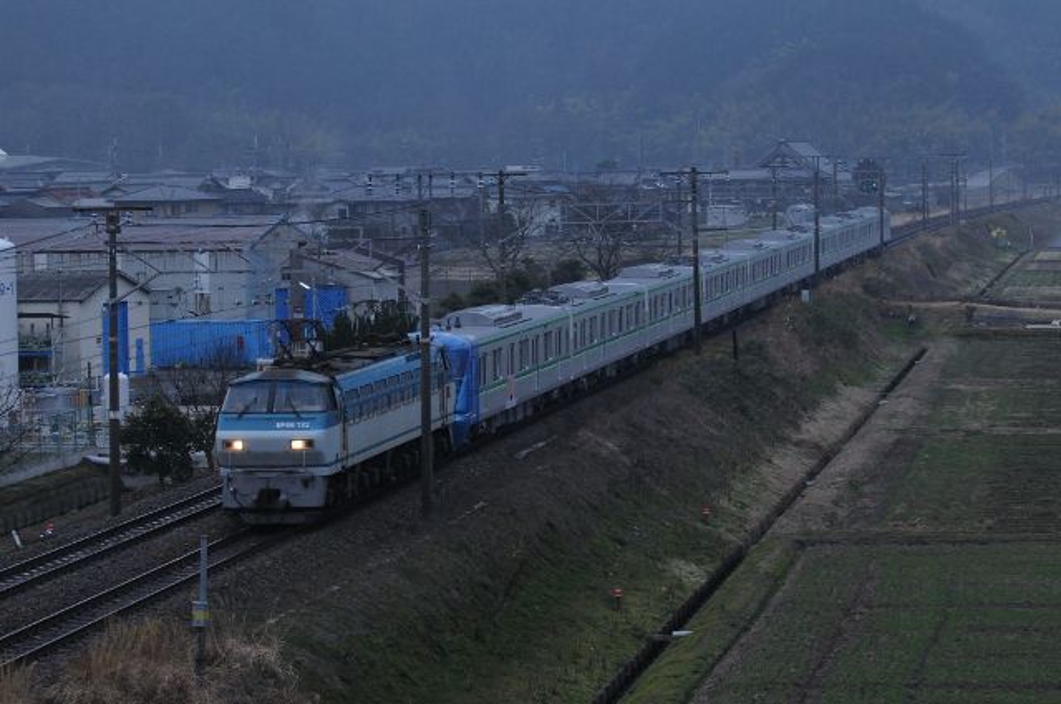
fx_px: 3311
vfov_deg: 12.1
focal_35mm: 112
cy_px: 352
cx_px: 530
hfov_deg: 18.2
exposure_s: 1/500
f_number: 2.8
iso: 1000
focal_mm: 75
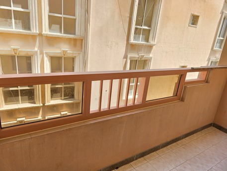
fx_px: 151
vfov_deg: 58.9
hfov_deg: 73.9
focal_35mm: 23
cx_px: 114
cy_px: 86
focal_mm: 6.3
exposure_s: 1/359
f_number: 1.7
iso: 32
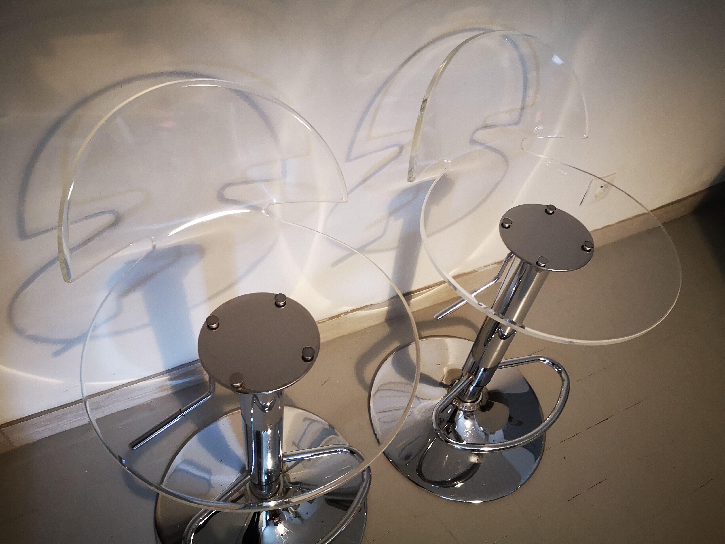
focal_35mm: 27
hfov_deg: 65.3
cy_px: 272
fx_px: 565
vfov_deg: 51.4
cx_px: 362
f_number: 1.8
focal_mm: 3.95
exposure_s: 1/30
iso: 400
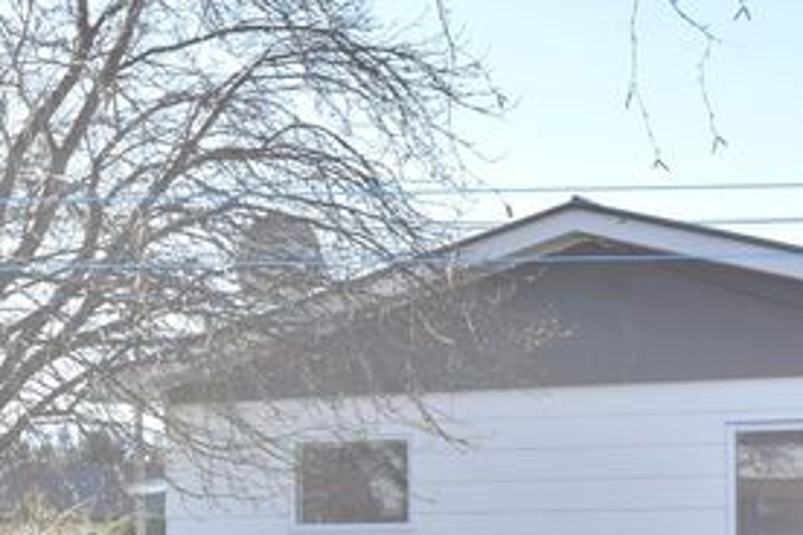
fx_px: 2230
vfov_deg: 13.3
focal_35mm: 100
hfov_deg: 20.3
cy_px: 672
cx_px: 538
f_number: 8
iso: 250
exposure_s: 1/250
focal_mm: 24
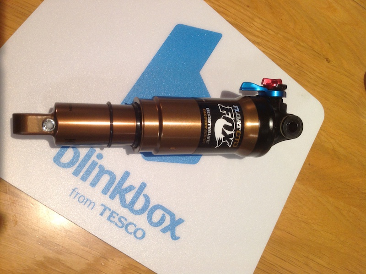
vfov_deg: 40.6
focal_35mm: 35
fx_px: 370
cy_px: 137
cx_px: 183
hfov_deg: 52.7
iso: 80
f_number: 2.4
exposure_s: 1/15
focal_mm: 4.28
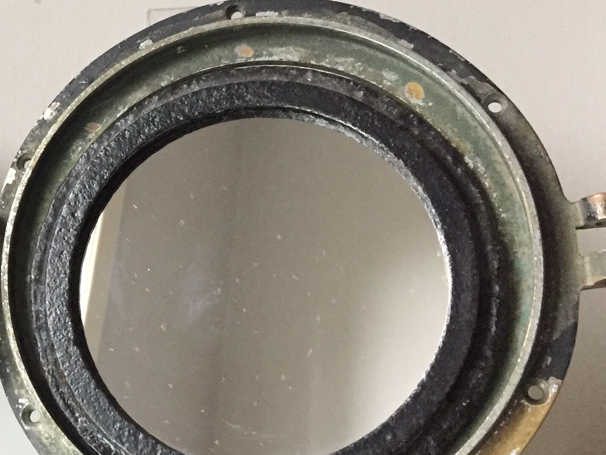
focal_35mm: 66
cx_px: -19
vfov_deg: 22.3
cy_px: 214
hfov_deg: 27.5
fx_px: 1156
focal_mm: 4.15
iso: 250
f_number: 2.2
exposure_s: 1/33
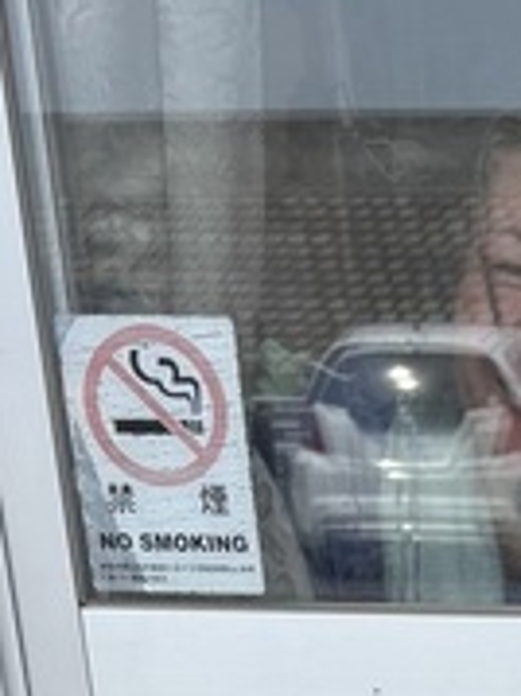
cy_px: 1555
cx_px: 921
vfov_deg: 12.9
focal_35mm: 124
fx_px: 2491
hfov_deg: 11.2
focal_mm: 5.96
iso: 50
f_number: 1.6
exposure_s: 1/1567
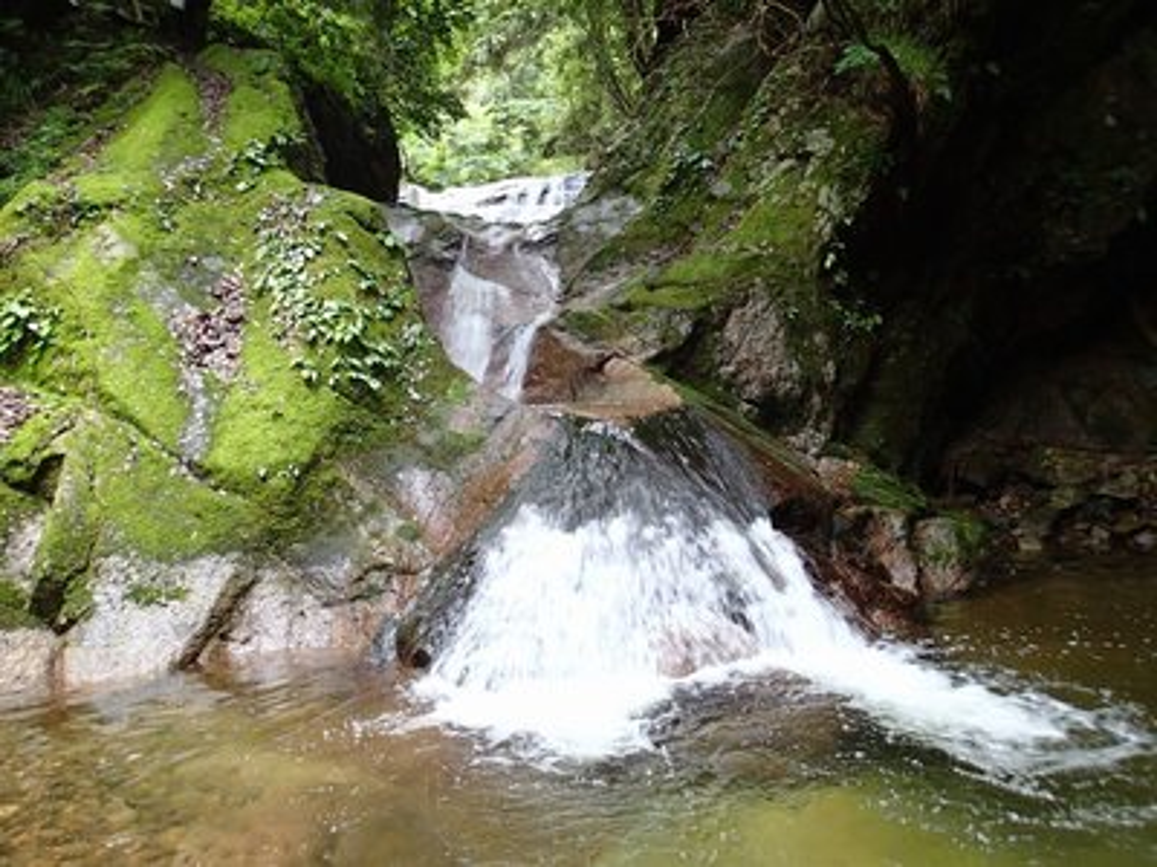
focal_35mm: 25
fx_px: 836
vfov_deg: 54.9
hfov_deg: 69.4
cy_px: 434
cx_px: 578
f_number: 2
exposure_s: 1/50
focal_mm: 4.5
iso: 200
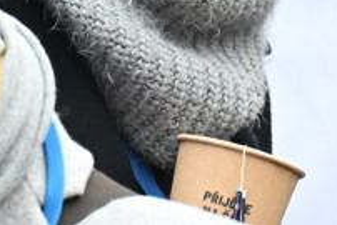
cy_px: -157
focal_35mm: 1023
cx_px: 172
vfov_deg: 1.3
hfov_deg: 2.0
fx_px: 9583
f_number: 4.5
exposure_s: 1/320
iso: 2500
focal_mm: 200
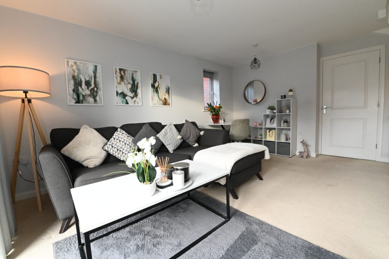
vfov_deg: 77.2
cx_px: 194
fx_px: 162
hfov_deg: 100.4
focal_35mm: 15
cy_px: 130
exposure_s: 1/200
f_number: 10
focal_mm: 15
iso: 8000
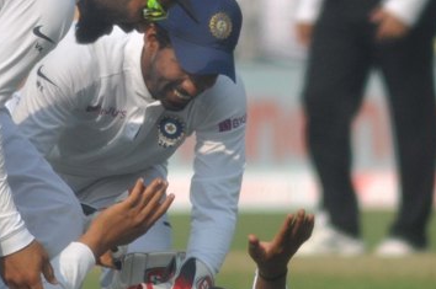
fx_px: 12288
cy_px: 206
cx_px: 166
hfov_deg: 2.0
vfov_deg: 1.3
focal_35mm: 1016
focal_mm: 300
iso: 200
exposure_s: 1/2000
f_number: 4.5
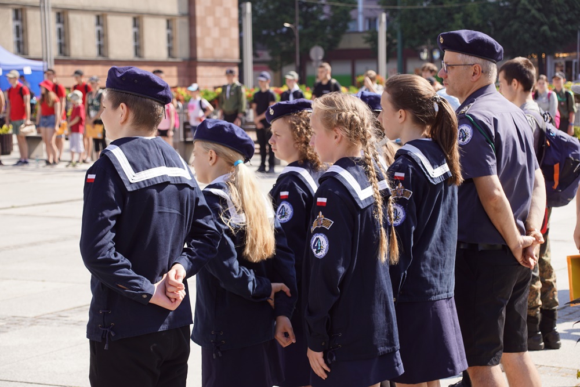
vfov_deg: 15.2
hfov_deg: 22.6
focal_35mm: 90
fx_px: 1450
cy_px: 194
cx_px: 290
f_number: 5.6
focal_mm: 60
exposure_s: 1/200
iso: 100
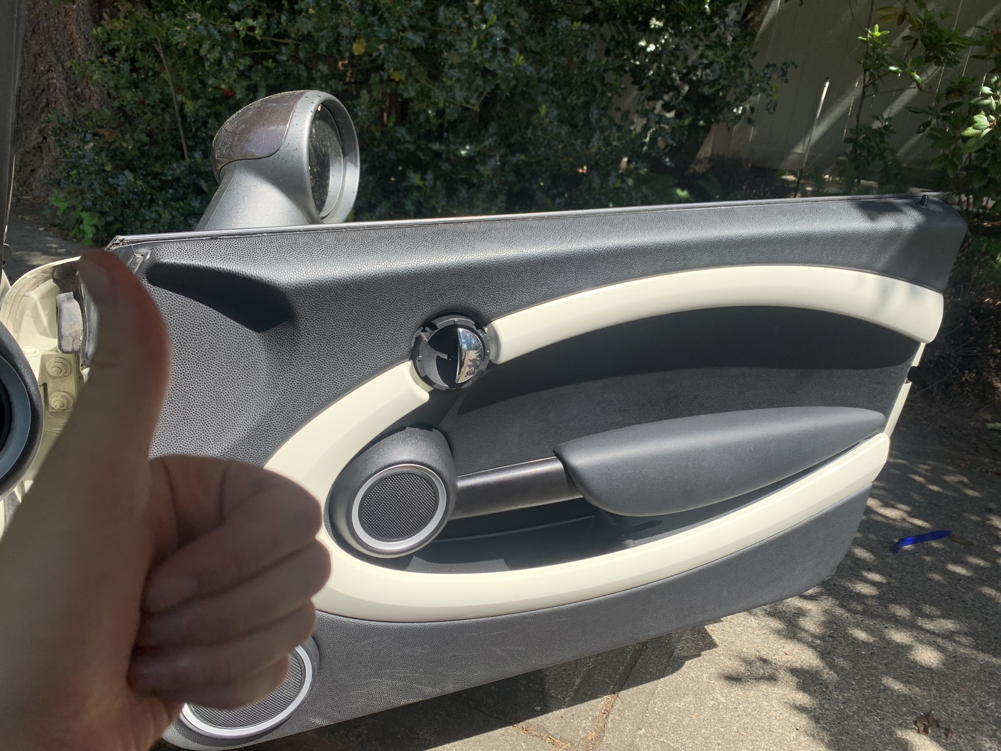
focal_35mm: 26
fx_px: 752
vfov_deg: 53.1
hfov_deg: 67.3
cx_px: 500
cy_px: 376
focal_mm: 4.25
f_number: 1.8
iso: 25
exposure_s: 1/669
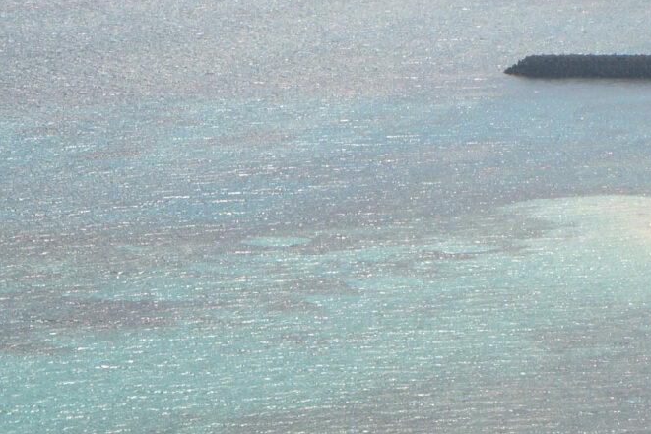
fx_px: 2838
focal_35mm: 157
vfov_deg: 8.8
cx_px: 424
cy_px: 220
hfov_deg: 13.1
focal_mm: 27
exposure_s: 1/320
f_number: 8
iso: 200
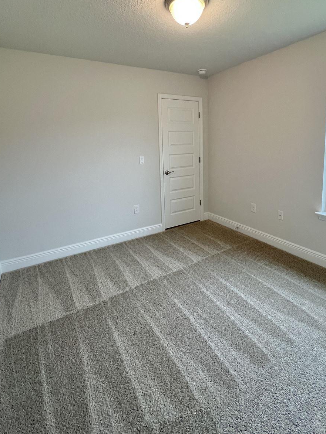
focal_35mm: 17
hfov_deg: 74.7
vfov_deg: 89.6
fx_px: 214
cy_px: 168
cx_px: 167
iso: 200
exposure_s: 1/120
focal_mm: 1.57
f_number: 1.8
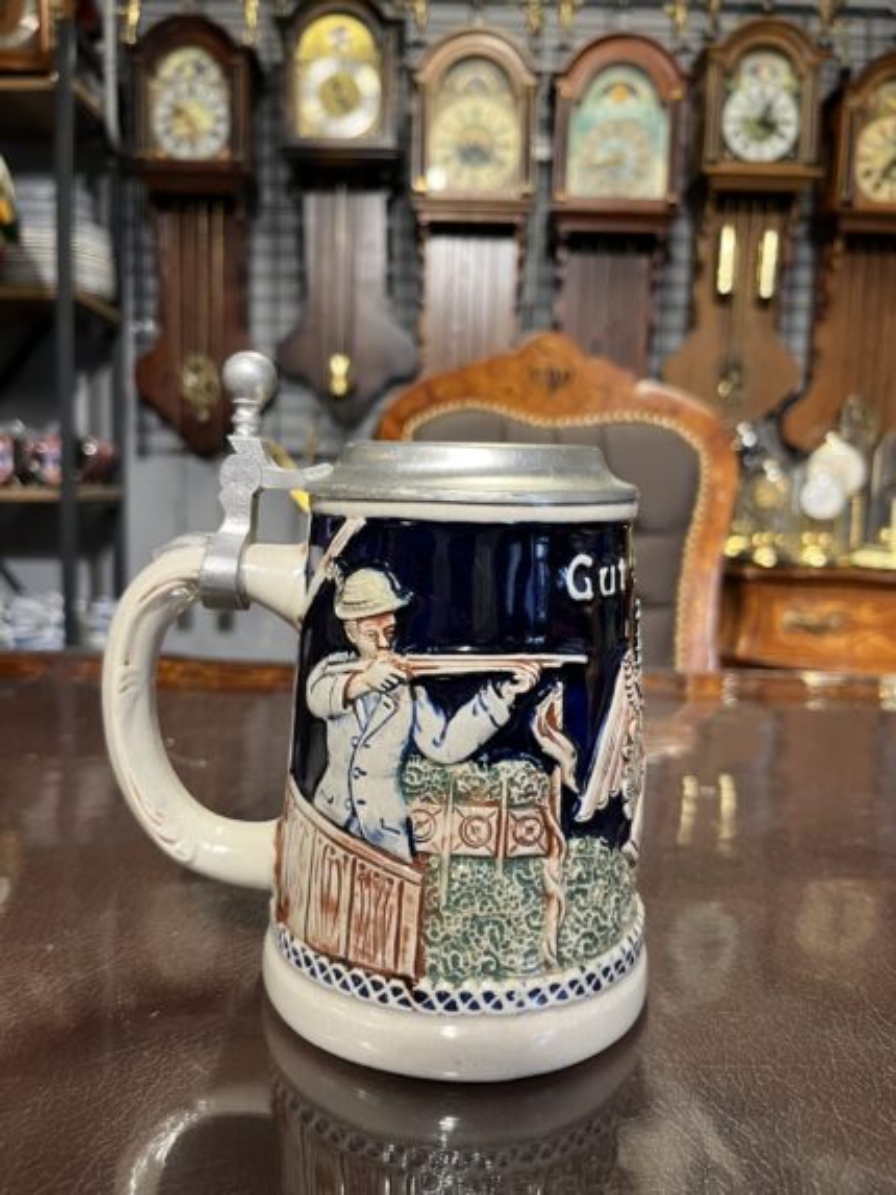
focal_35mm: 26
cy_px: 598
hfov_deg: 53.1
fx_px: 897
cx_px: 448
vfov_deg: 67.3
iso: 125
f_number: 1.6
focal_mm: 5.1
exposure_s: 1/50
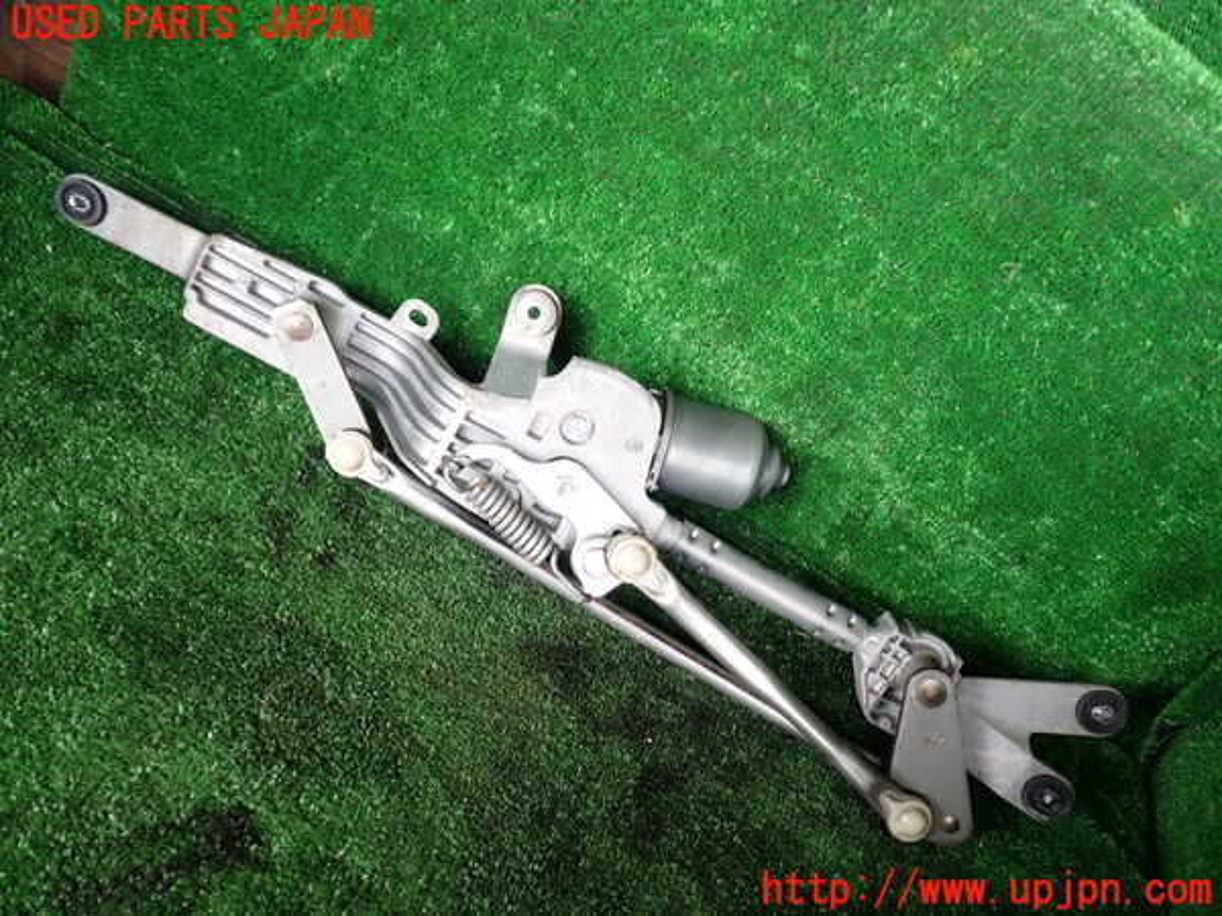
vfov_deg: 46.8
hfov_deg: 60.0
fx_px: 1059
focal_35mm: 30
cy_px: 458
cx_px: 611
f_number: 2.3
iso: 200
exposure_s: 1/50
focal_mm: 5.4
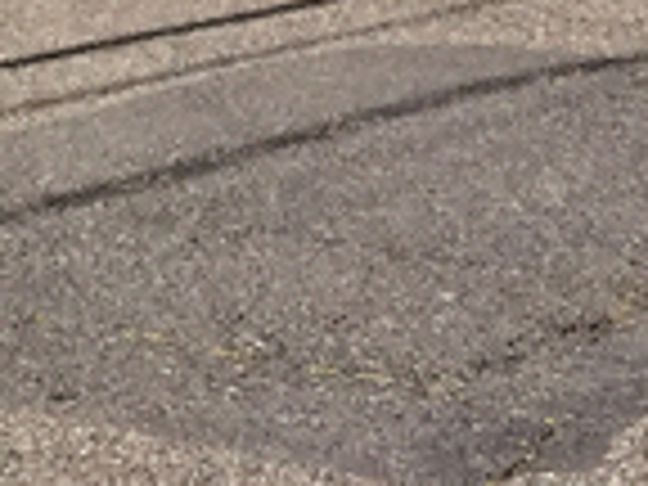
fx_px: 3781
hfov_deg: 8.8
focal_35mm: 202
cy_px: -720
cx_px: -922
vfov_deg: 6.9
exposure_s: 1/1000
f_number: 2.2
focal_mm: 4.15
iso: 32
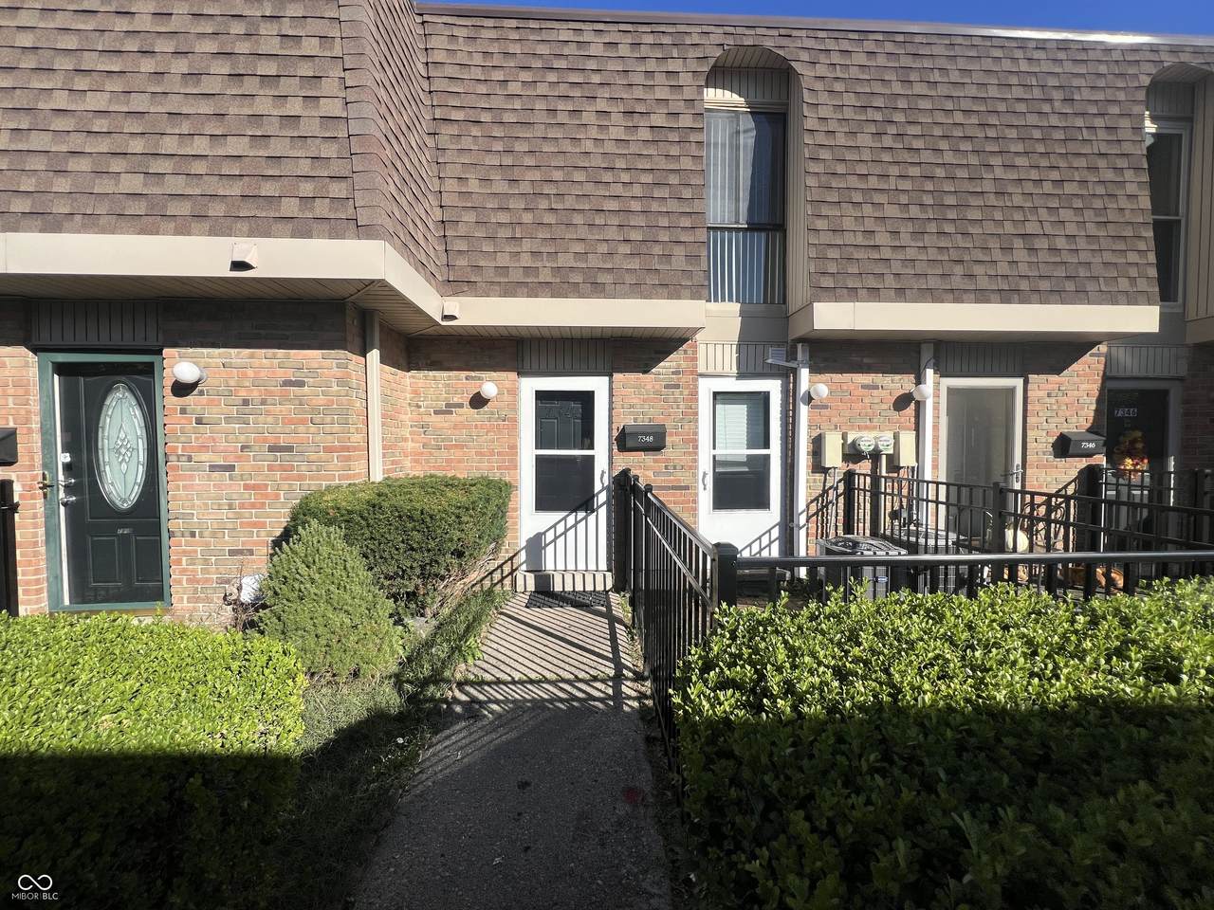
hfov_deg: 106.2
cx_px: 607
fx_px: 456
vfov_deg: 89.9
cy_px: 455
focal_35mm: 13
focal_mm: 1.57
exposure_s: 1/2137
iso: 32
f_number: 1.8
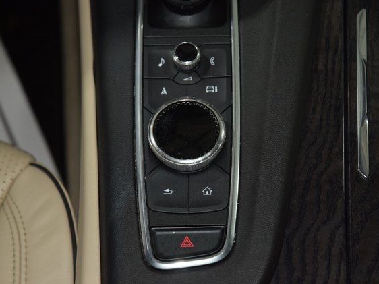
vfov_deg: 12.9
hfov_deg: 17.1
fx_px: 1259
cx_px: 182
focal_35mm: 115
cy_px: 141
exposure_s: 1/50
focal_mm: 70
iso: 1600
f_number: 4.5
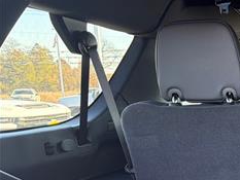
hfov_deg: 24.7
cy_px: 180
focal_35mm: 66
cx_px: 329
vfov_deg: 21.5
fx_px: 458
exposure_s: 1/95
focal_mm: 6.76
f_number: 1.78
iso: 200
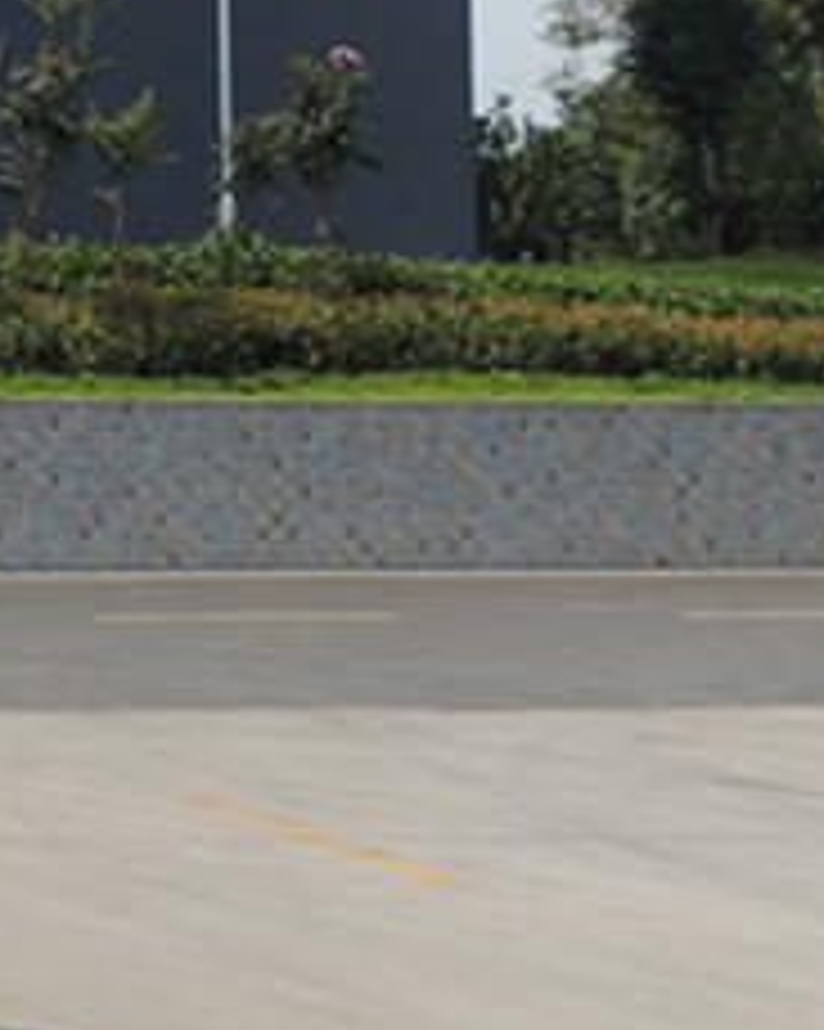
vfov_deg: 21.8
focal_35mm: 87
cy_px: 281
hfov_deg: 14.7
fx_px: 2654
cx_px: -801
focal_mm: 4.3
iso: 100
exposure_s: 1/1250
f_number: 3
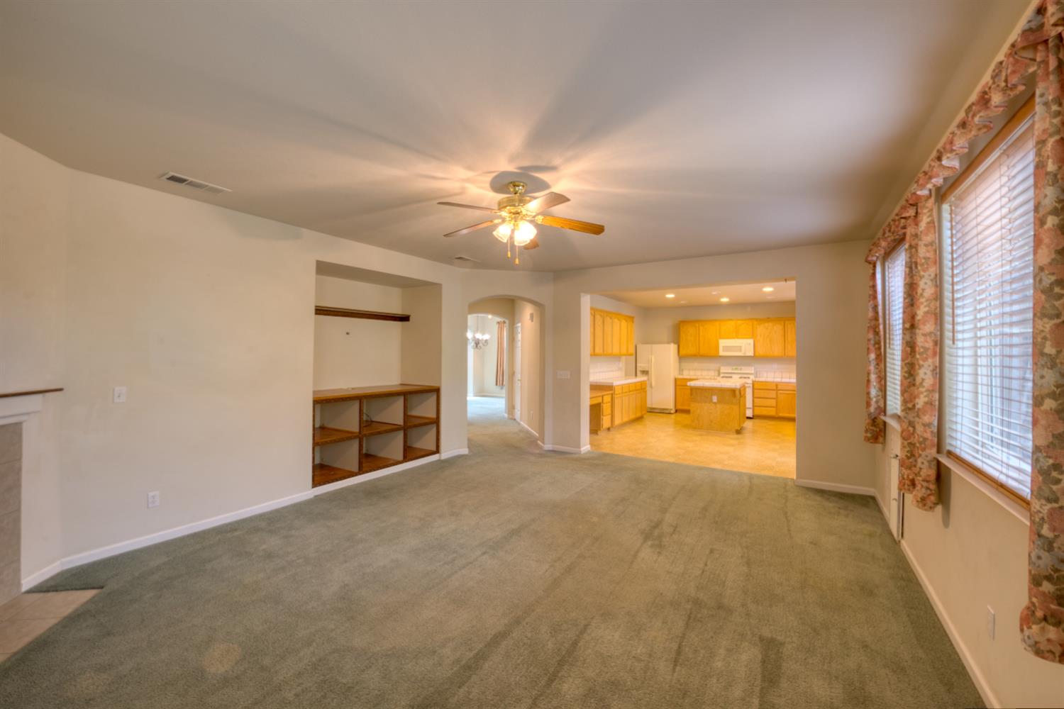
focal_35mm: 14
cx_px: 532
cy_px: 354
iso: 400
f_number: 10
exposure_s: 1/4
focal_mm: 14
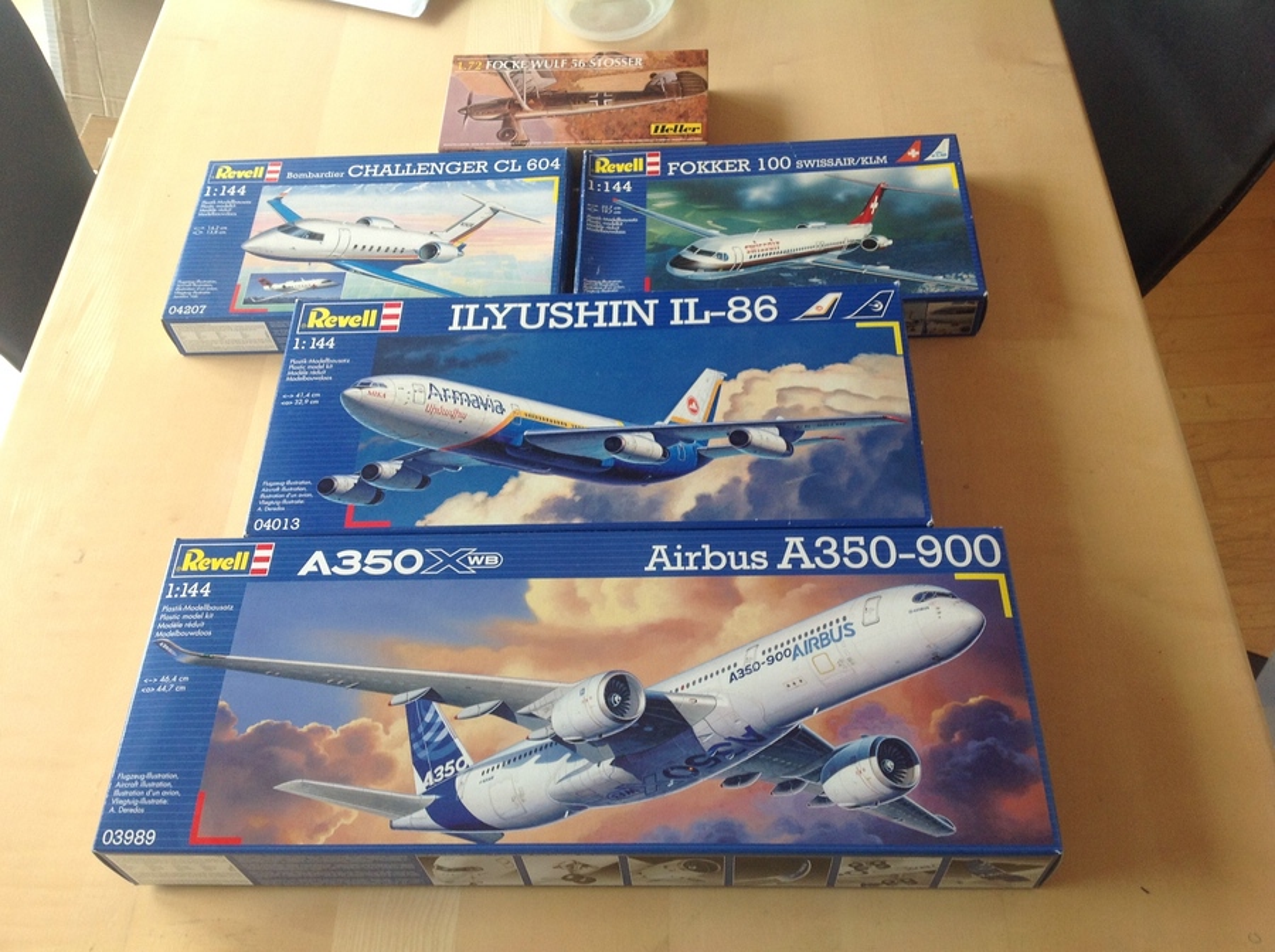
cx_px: 638
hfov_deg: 52.7
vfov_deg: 40.6
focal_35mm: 35
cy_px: 476
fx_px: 1287
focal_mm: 4.28
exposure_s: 1/40
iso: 64
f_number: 2.4
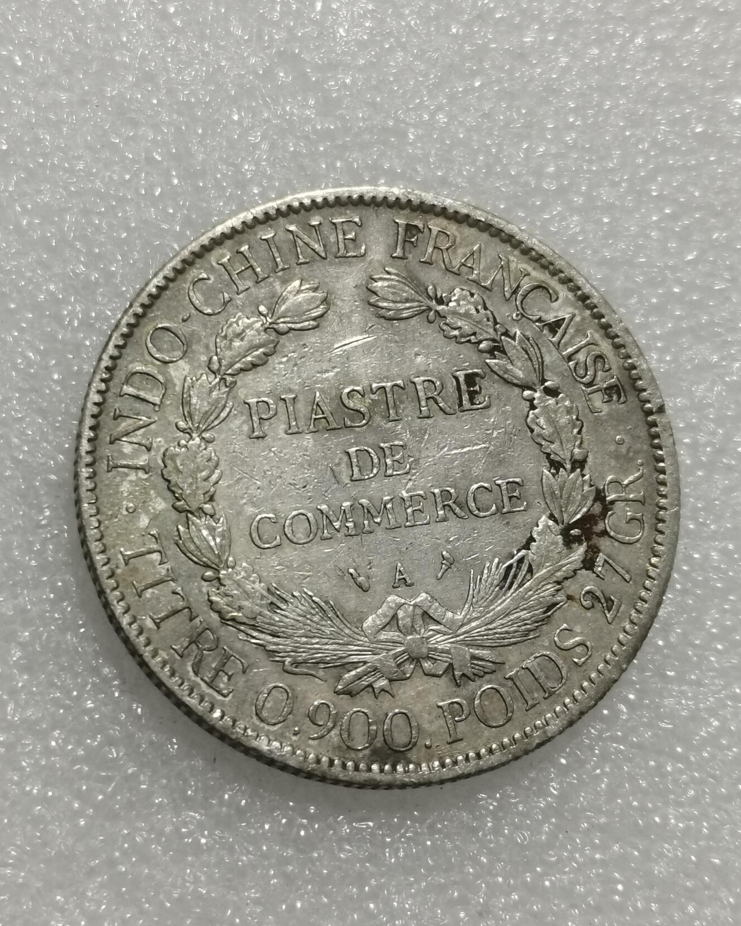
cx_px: 367
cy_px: 444
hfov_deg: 19.9
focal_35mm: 77
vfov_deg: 24.7
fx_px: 2111
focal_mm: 5.58
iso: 80
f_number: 1.8
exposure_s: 1/100
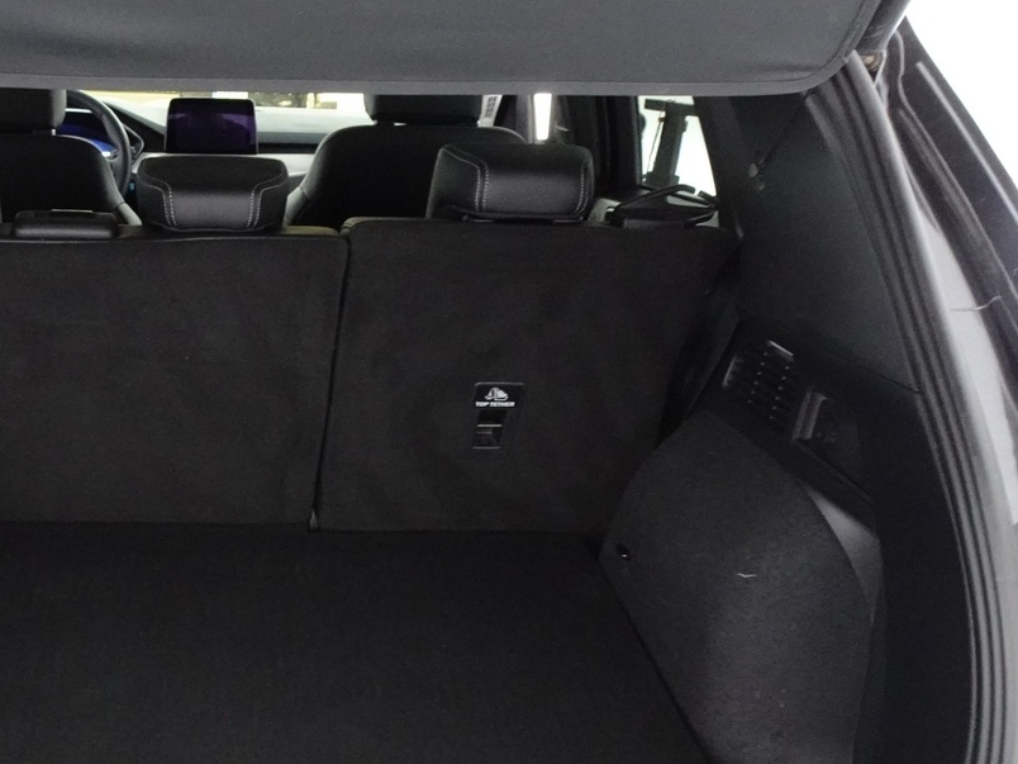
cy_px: 583
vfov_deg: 32.9
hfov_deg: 42.0
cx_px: 206
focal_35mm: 43
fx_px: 1265
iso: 800
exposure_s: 1/8
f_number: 3.5
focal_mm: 4.25
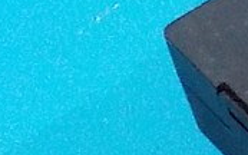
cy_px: 88
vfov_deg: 7.0
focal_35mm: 188
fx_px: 1270
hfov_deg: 9.9
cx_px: 579
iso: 800
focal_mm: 4.1
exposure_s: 1/80
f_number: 3.3
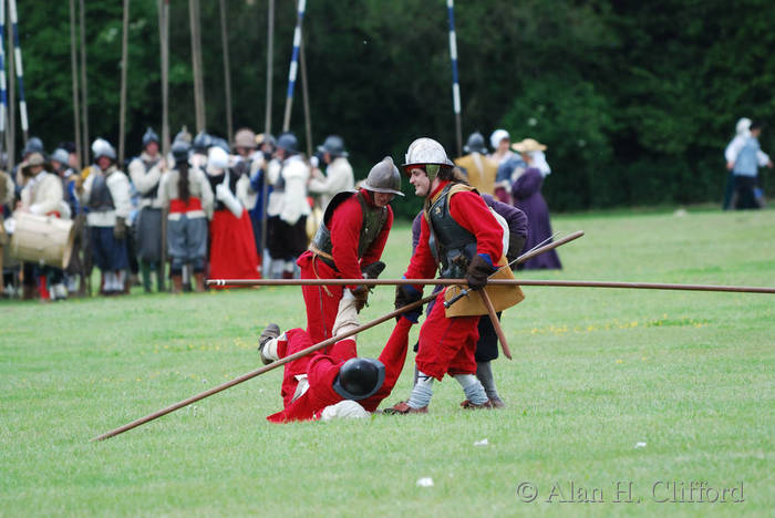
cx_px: 388
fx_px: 12927
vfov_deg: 2.3
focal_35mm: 600
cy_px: 259
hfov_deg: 3.4
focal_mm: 400
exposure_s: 1/500
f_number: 5.6
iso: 450
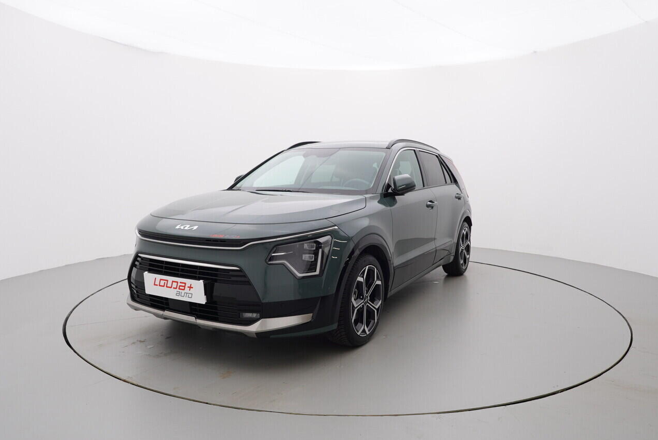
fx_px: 468
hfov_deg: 70.2
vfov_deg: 50.3
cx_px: 331
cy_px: 239
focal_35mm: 26
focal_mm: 15
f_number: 5.6
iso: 200
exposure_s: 1/80
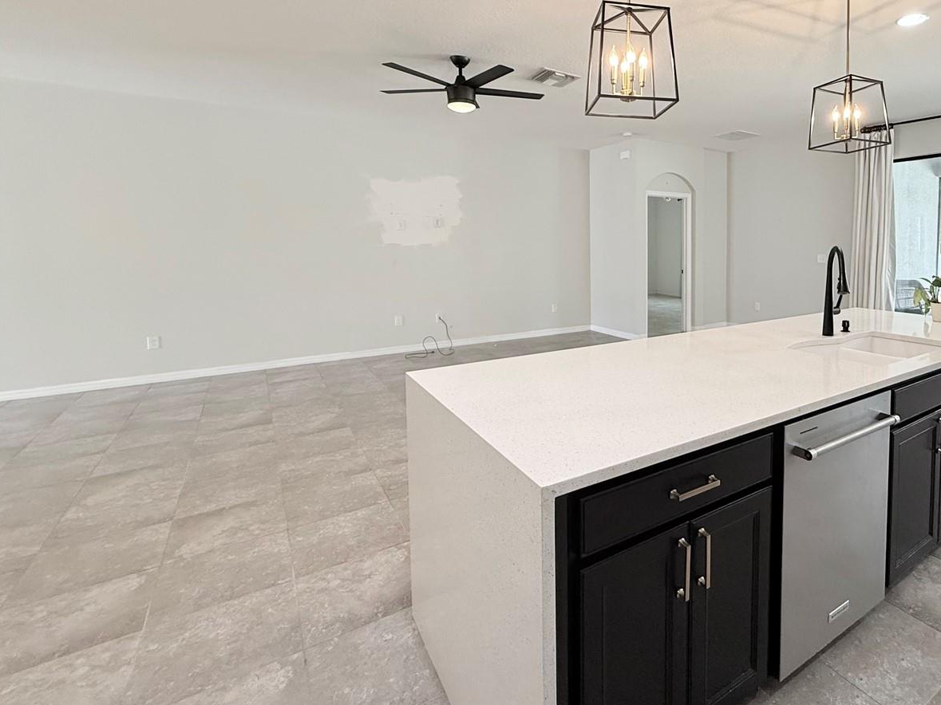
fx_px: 516
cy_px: 274
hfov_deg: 81.6
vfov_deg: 67.8
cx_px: 633
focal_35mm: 19
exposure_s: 1/120
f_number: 2.2
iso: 200
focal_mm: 2.22
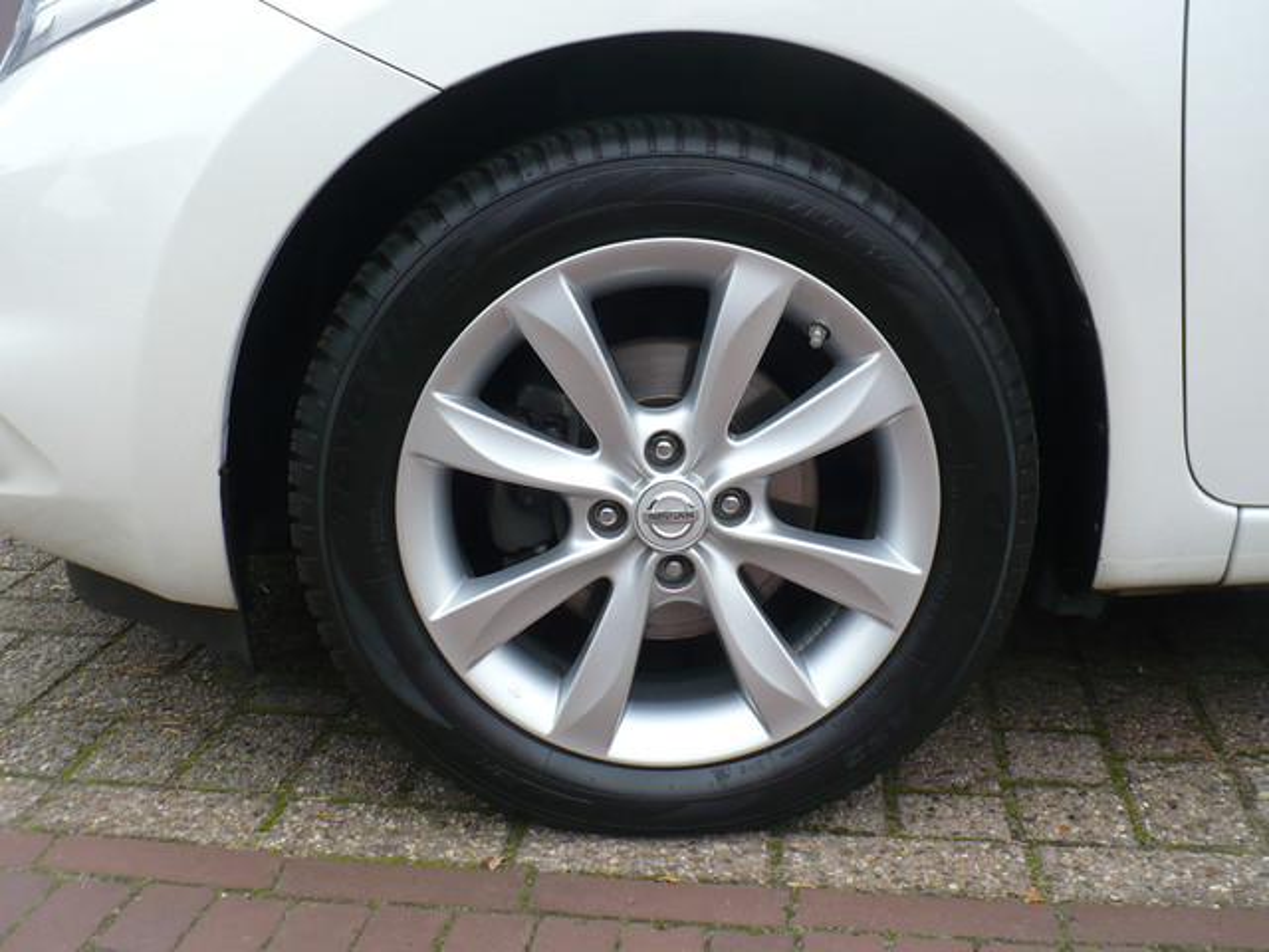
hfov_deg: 43.9
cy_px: 476
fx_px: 1576
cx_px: 634
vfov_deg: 33.6
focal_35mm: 43
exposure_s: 1/250
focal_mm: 6.1
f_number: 2.8
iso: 100
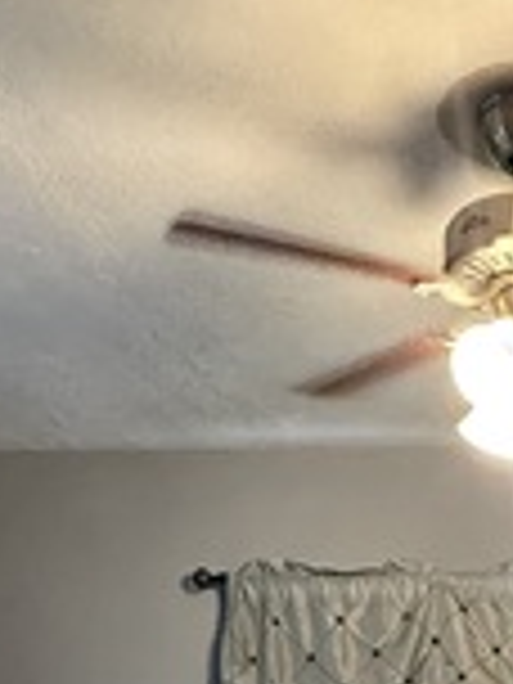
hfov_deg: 23.1
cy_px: 1076
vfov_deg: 24.1
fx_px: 1166
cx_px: 590
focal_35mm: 59
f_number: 2.2
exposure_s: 1/60
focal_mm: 2.22
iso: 800
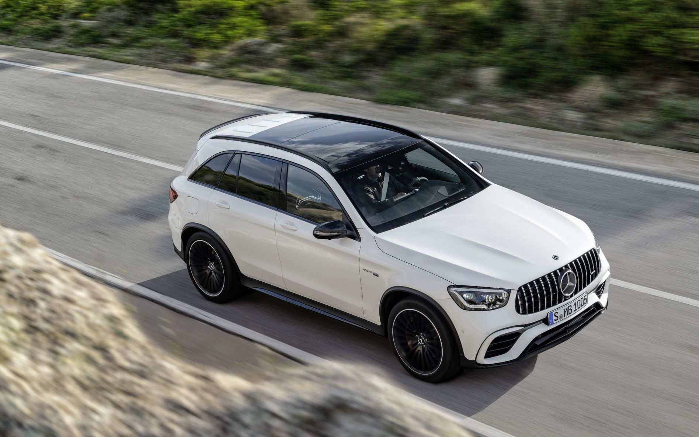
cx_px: 351
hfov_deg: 32.0
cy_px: 230
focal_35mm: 64
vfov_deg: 20.3
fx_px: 1219
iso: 100
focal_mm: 62
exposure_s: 1/30
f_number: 11
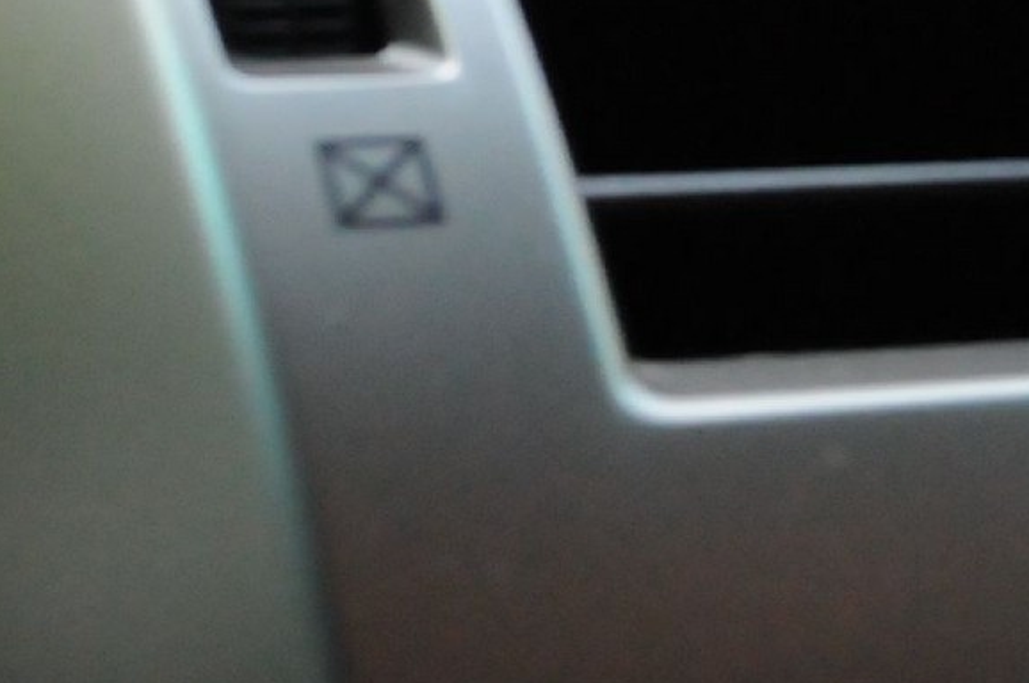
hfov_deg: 10.1
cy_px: -65
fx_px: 5372
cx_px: 2072
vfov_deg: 7.2
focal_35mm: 188
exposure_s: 1/400
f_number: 6.3
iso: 2000
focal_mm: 29
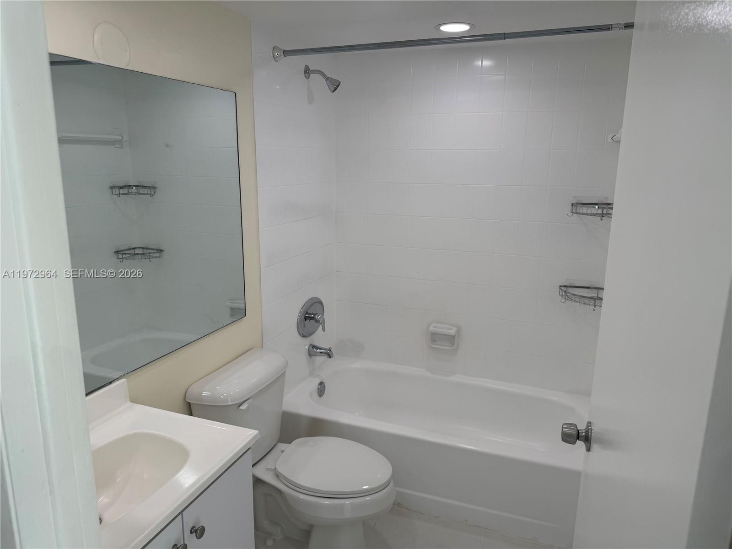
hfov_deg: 71.6
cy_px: 274
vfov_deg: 56.8
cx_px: 366
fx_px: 508
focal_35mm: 24
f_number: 1.78
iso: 80
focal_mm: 6.76
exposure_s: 1/514
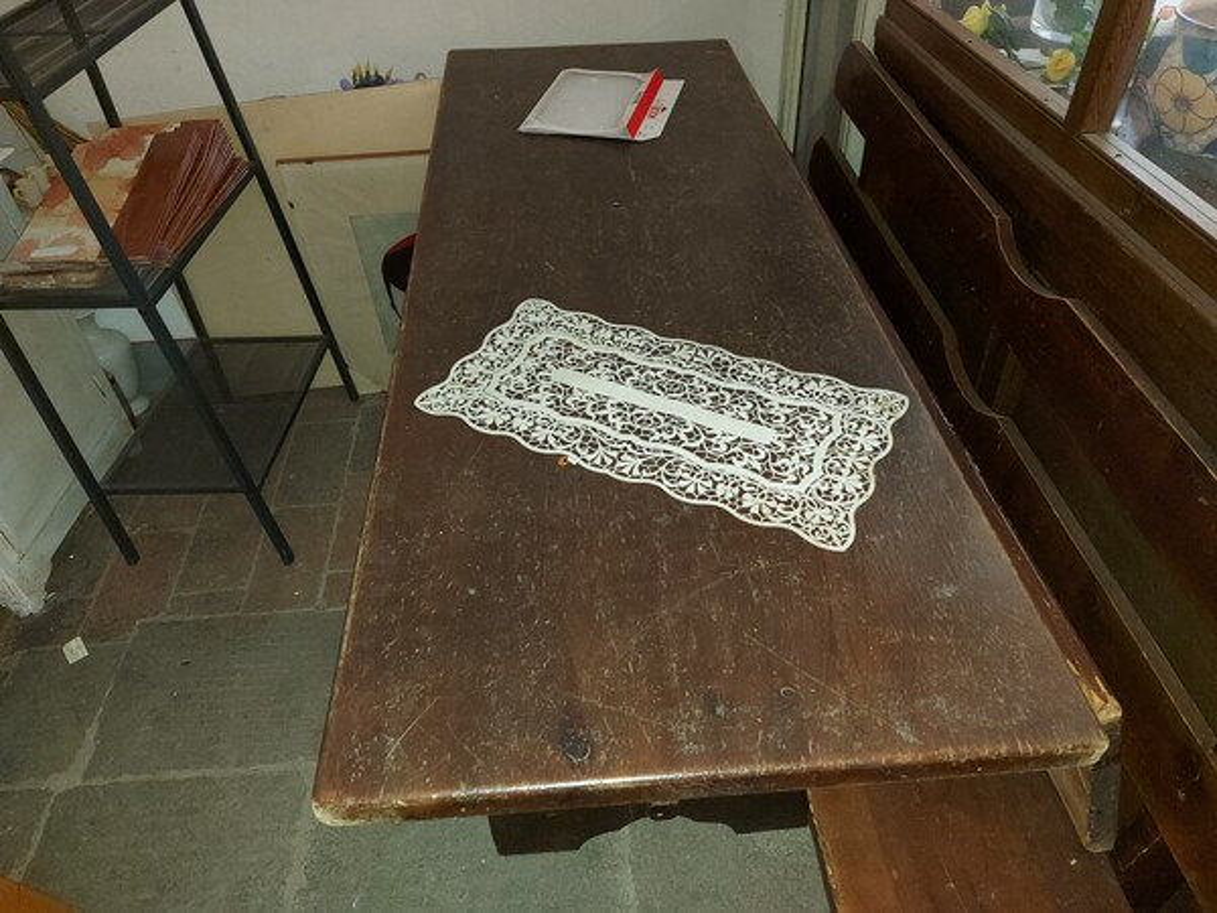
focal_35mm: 24
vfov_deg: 56.8
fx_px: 844
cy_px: 456
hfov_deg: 71.6
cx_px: 608
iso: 400
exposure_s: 1/25
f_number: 1.8
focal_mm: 5.23
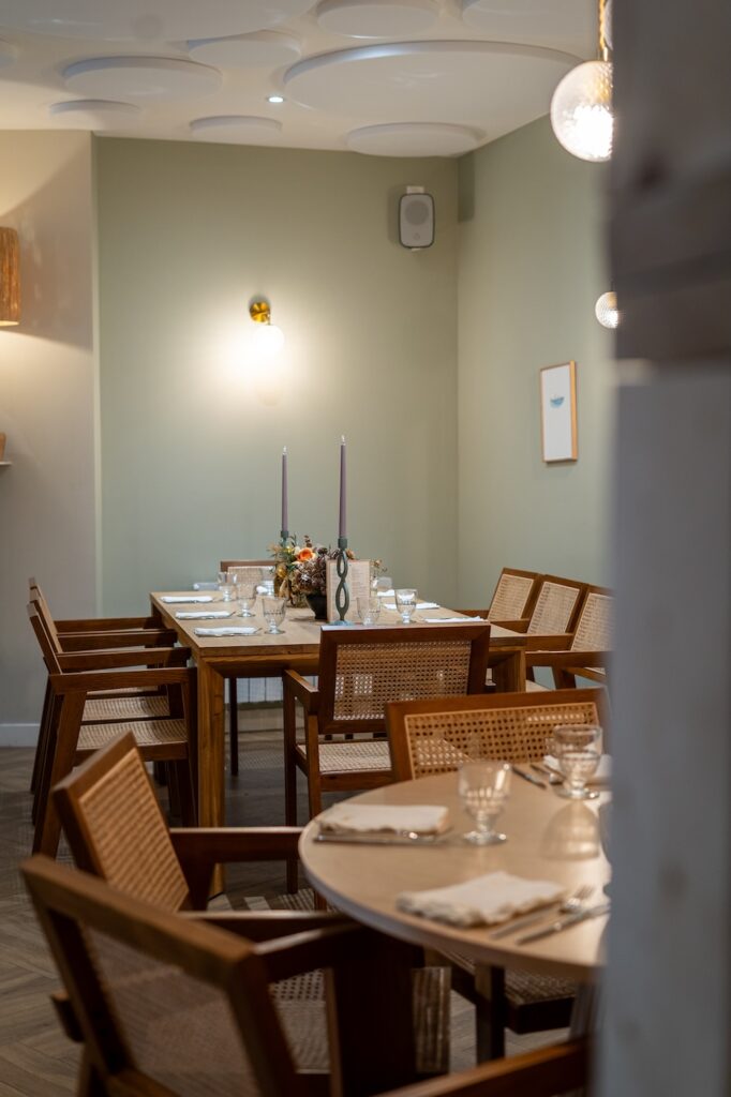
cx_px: 366
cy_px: 548
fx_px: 1524
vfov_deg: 39.6
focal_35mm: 50
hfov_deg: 27.0
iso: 640
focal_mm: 50
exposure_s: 1/50
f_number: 2.8
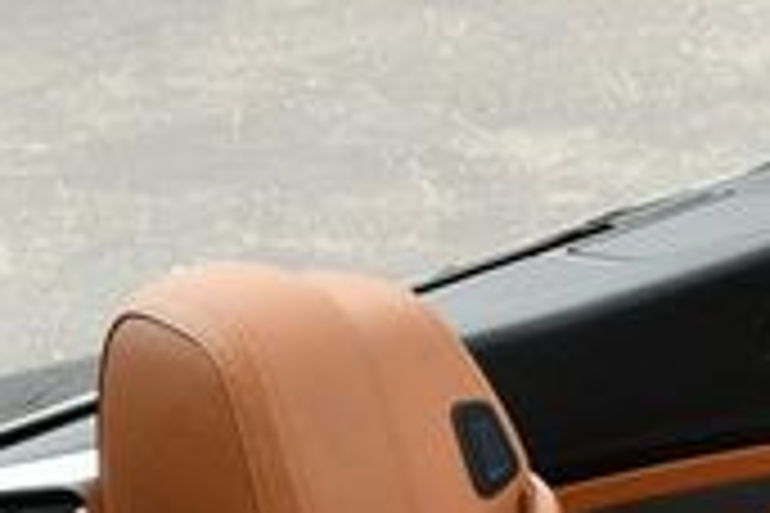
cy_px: 783
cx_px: 1288
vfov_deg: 9.8
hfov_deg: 13.9
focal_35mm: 135
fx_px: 2887
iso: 200
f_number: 5.6
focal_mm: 18
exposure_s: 1/250
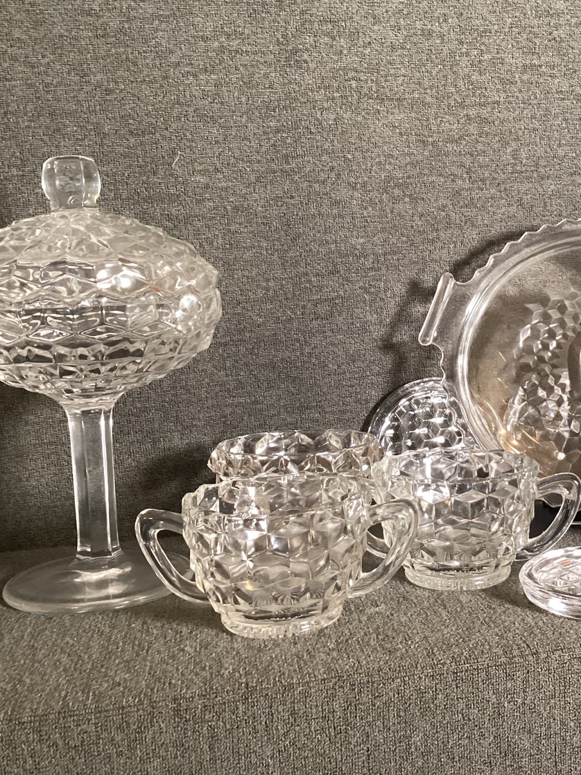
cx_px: 418
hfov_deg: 33.8
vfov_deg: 44.8
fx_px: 940
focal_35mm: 42
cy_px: 382
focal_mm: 3.3
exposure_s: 1/60
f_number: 2.4
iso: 250
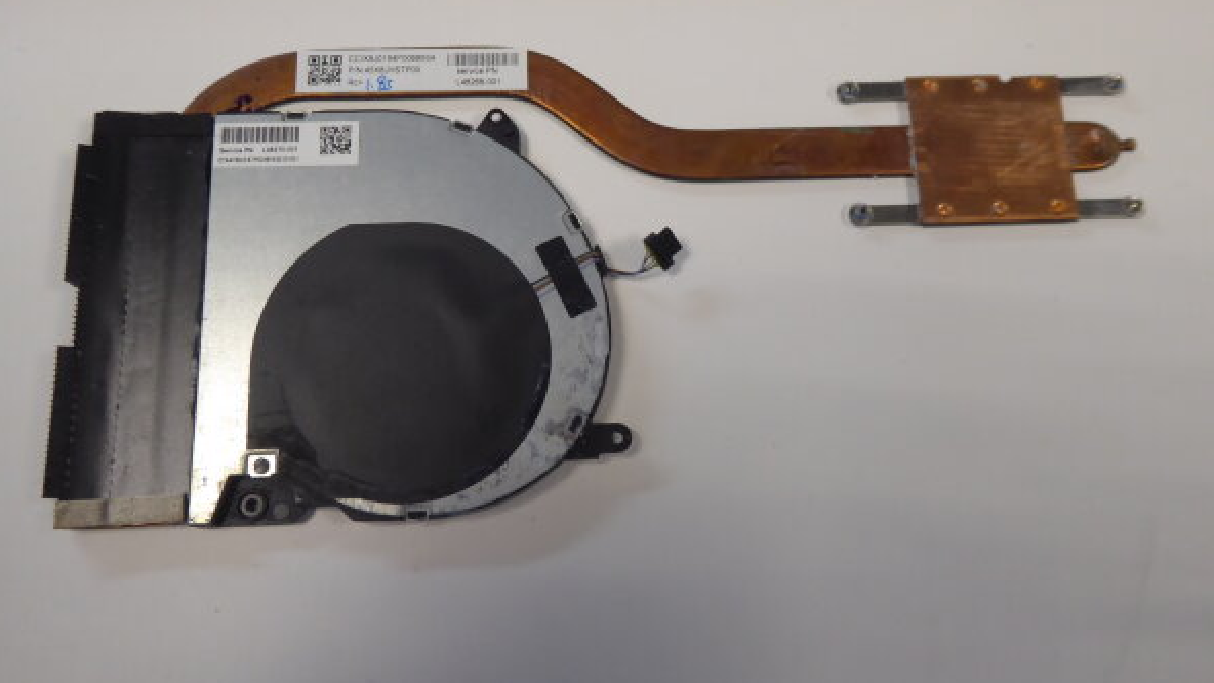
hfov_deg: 61.0
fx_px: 1030
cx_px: 603
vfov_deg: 36.6
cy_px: 287
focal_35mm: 32
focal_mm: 5
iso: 250
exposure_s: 1/60
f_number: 3.5
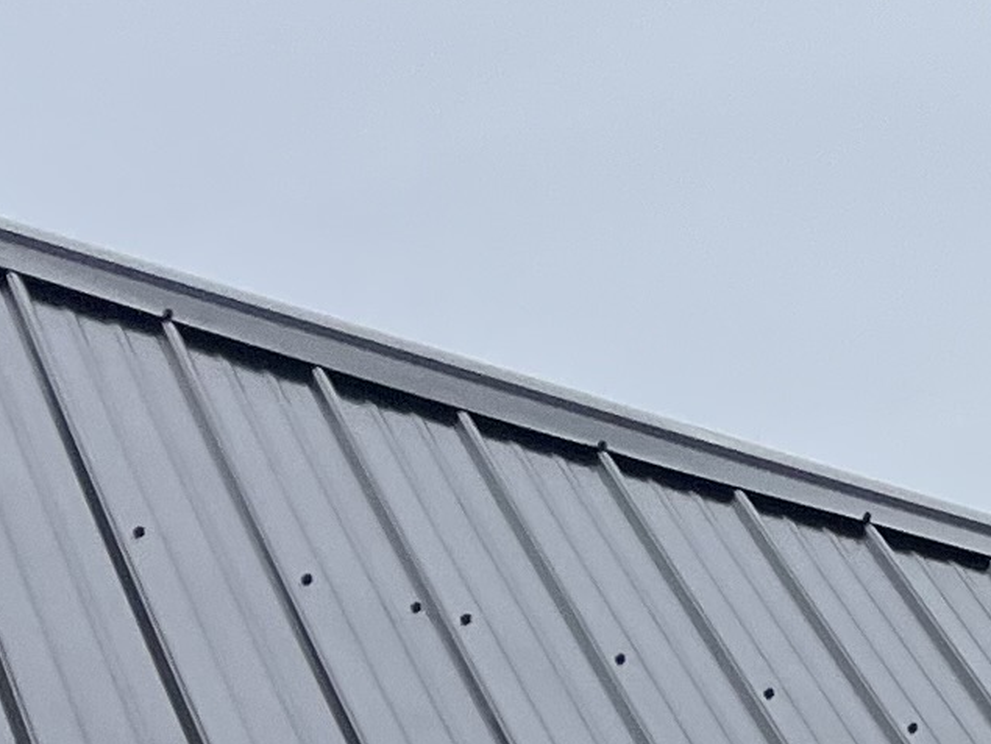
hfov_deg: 9.9
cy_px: 1238
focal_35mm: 165
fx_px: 4726
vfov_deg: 8.7
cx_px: 2664
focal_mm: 5.1
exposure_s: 1/122
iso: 64
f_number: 1.6
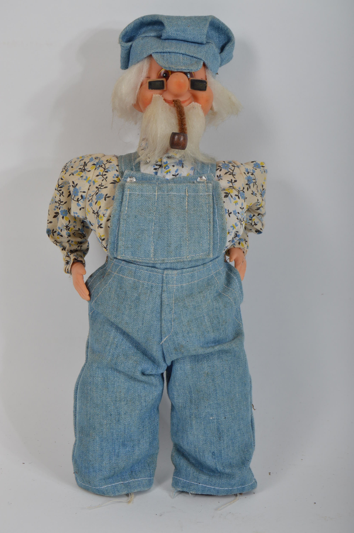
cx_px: 177
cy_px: 266
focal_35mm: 82
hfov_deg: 16.5
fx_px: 1219
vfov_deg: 24.6
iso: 100
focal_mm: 55
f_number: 9
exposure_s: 1/160
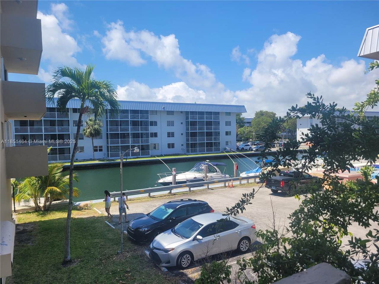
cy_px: 142
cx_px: 190
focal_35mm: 26
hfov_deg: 67.3
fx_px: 285
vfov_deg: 53.1
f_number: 1.8
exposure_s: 1/2289
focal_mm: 5.4
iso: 40
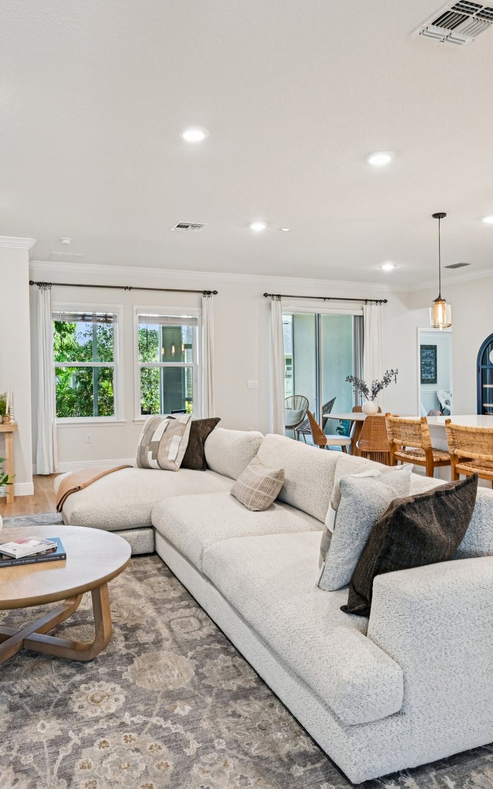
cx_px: 205
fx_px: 537
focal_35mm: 25
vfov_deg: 72.5
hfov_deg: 49.1
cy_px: 372
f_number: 8
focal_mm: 14
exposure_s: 1/30
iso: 800
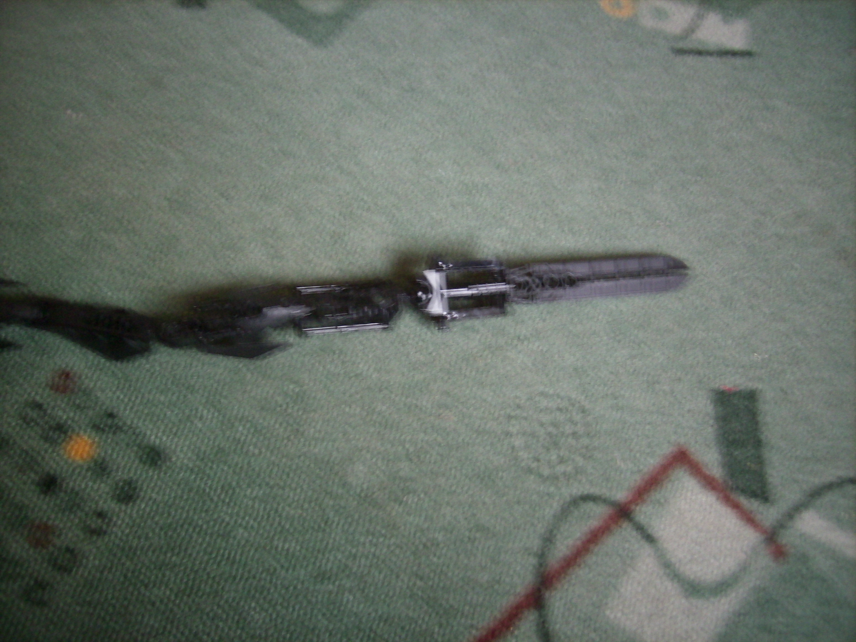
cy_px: 321
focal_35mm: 32
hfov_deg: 56.8
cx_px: 428
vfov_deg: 44.2
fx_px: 791
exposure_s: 1
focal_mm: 5.99
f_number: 2.8
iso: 50
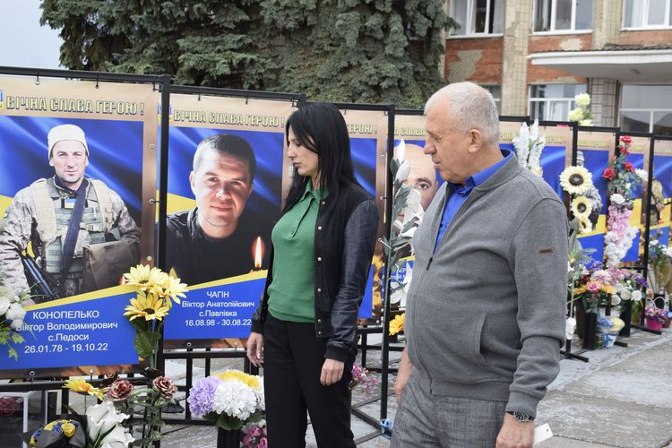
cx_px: 336
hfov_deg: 37.9
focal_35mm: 52
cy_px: 224
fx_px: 980
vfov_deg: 25.8
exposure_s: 1/250
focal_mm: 35
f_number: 8
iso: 400
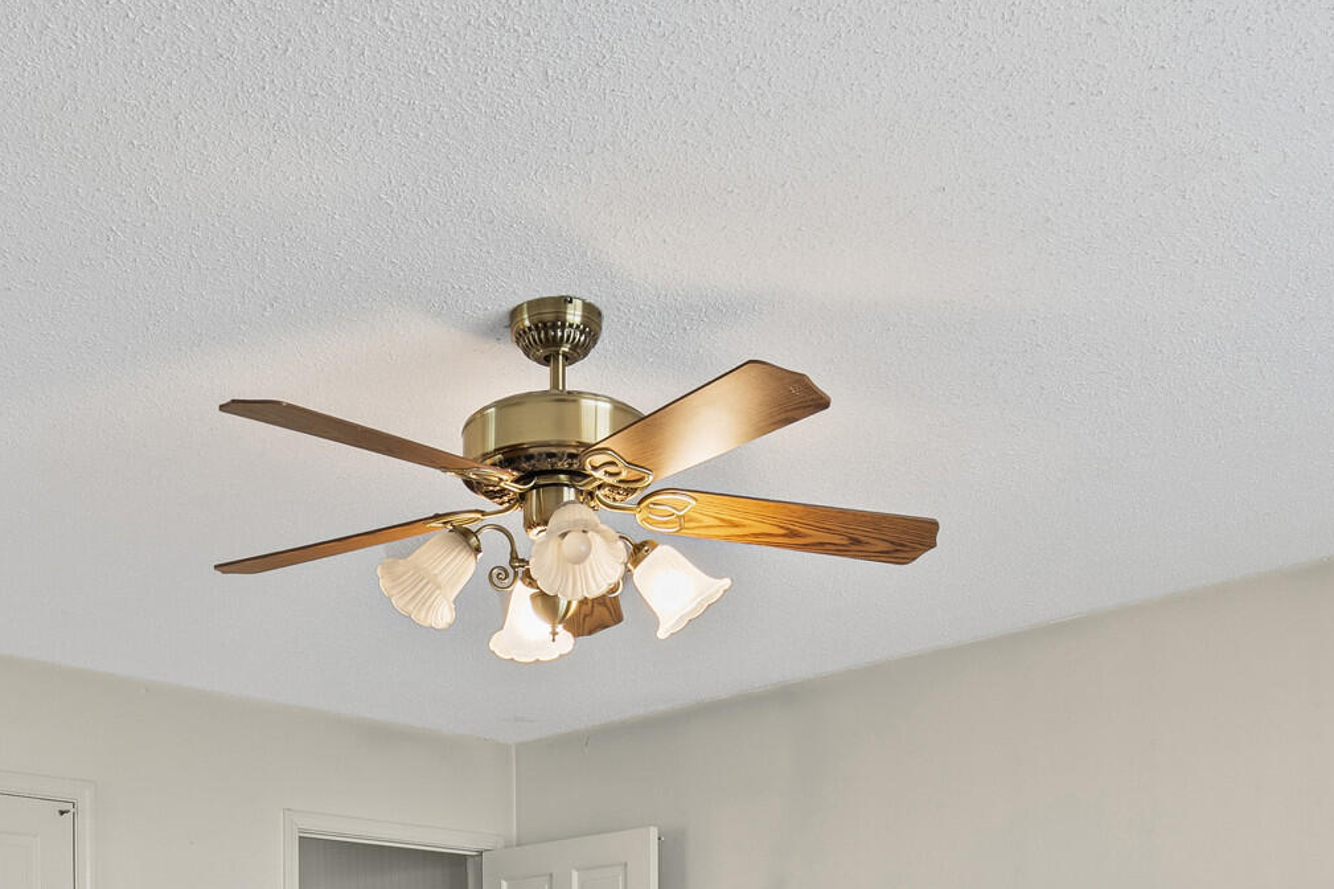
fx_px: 1704
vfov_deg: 26.0
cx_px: 539
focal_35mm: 46
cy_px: 1071
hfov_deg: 42.6
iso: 800
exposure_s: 1/2.5
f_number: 9
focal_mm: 16
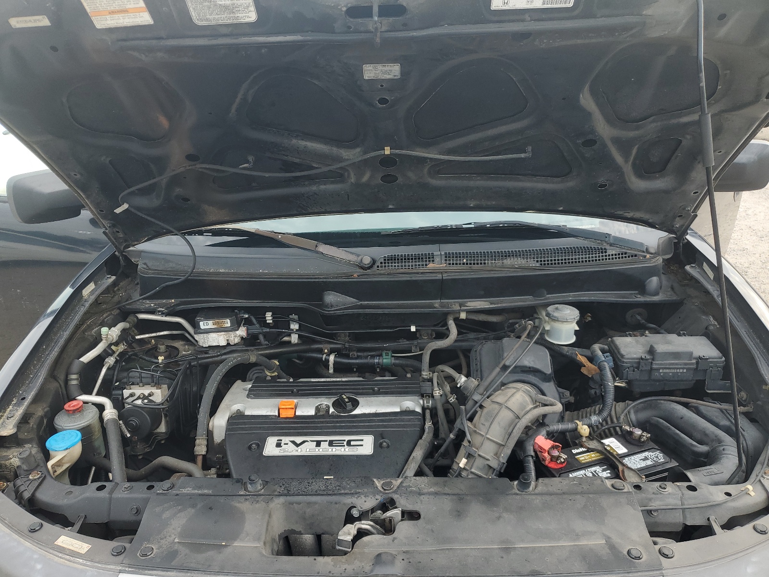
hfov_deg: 67.3
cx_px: 384
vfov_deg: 53.1
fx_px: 578
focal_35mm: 26
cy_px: 288
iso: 50
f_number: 1.5
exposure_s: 1/256
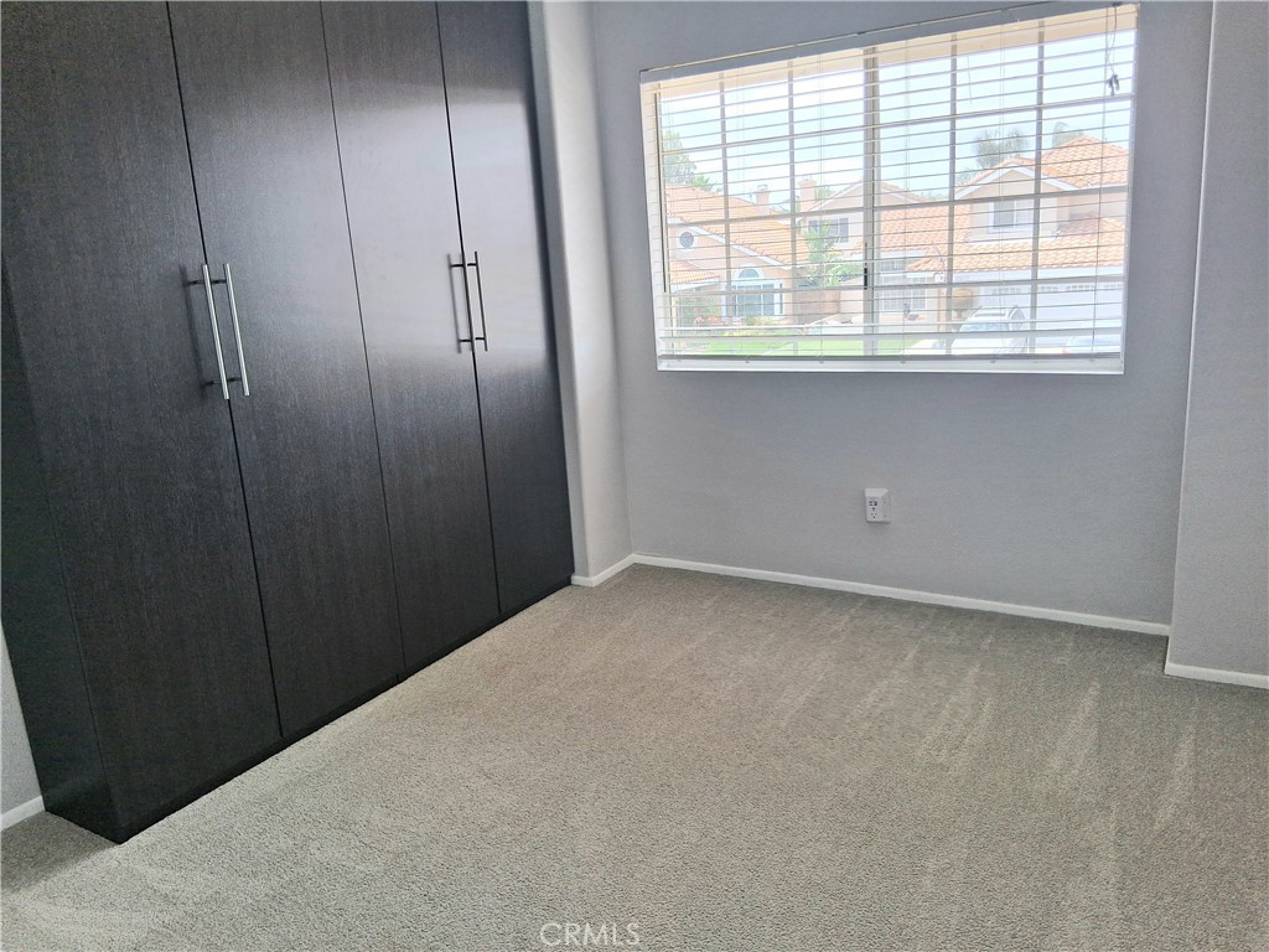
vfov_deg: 53.1
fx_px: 953
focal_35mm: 26
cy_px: 476
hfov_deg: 67.3
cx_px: 634
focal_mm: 3.98
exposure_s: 1/100
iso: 50
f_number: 1.8
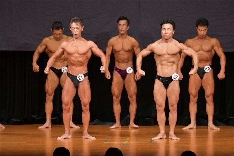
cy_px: 78
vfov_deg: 5.1
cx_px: 117
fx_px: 1754
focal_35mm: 270
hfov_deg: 7.6
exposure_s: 1/400
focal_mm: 180
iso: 5000
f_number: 5.6
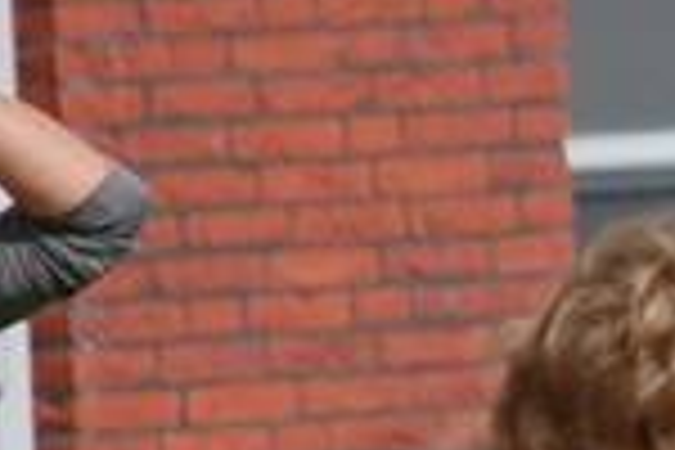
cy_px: 1202
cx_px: 1364
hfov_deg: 1.3
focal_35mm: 1531
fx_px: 28704
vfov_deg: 0.9
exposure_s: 1/2000
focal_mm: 150
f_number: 5.6
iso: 400
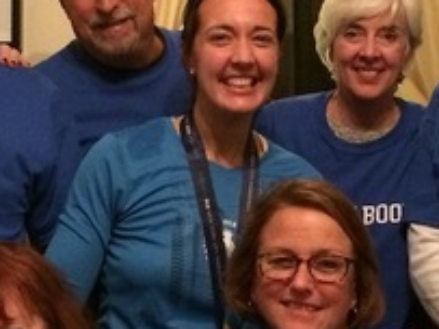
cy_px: 212
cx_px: 268
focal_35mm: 103
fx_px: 1305
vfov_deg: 14.3
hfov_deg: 19.1
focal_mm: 4.15
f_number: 2.2
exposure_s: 1/15
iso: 400
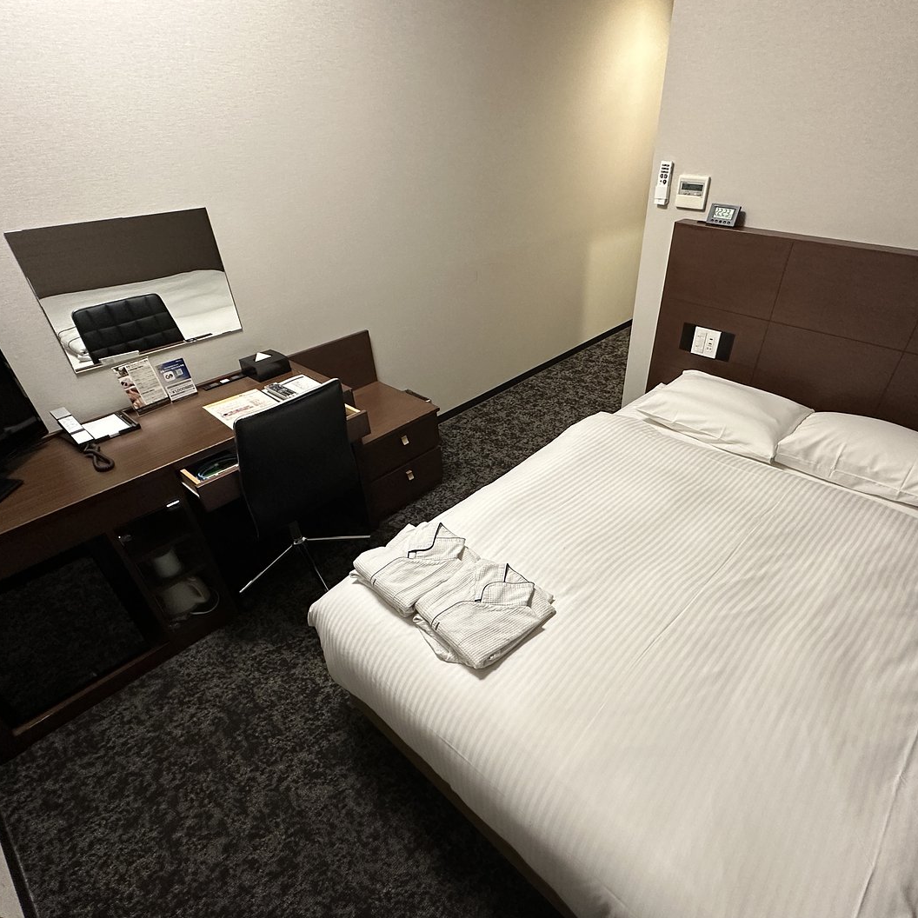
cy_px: 494
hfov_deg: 80.5
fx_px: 540
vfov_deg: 80.6
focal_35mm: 18
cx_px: 503
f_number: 2.2
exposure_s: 1/60
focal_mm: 2.22
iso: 400
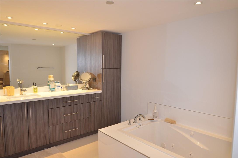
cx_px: 119
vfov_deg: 52.9
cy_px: 79
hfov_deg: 73.9
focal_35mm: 24
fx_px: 158
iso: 800
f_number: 4
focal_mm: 16
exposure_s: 1/60
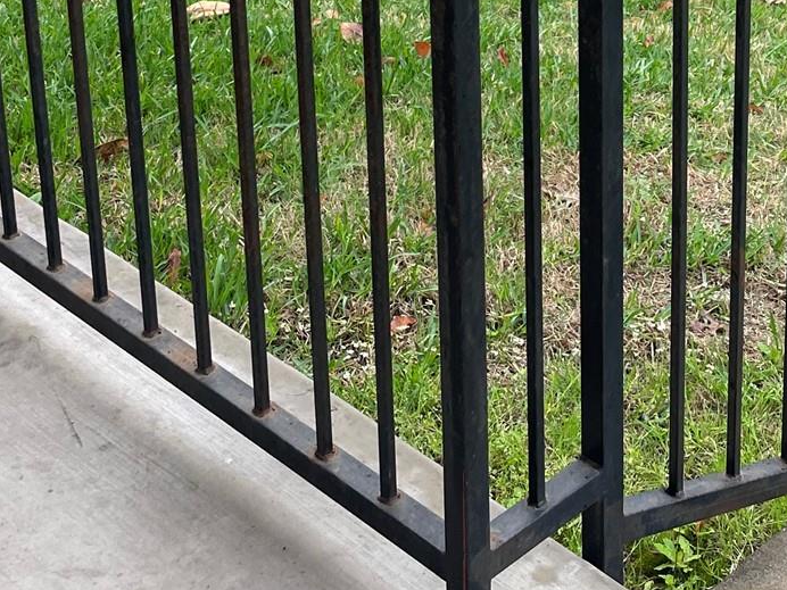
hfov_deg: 24.8
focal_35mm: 77
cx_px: 672
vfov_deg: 17.7
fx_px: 1751
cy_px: -218
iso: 32
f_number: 1.6
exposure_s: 1/203
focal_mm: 4.2
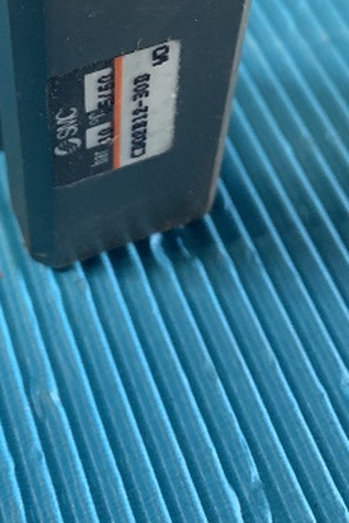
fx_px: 915
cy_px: 5
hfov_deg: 21.4
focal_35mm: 63
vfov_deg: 29.8
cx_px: 87
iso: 400
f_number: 1.8
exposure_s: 1/40
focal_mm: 4.25
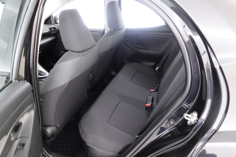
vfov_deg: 53.1
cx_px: 118
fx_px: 157
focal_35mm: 24
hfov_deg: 73.7
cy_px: 78
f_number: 1.8
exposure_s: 1/8
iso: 800
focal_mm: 9.4
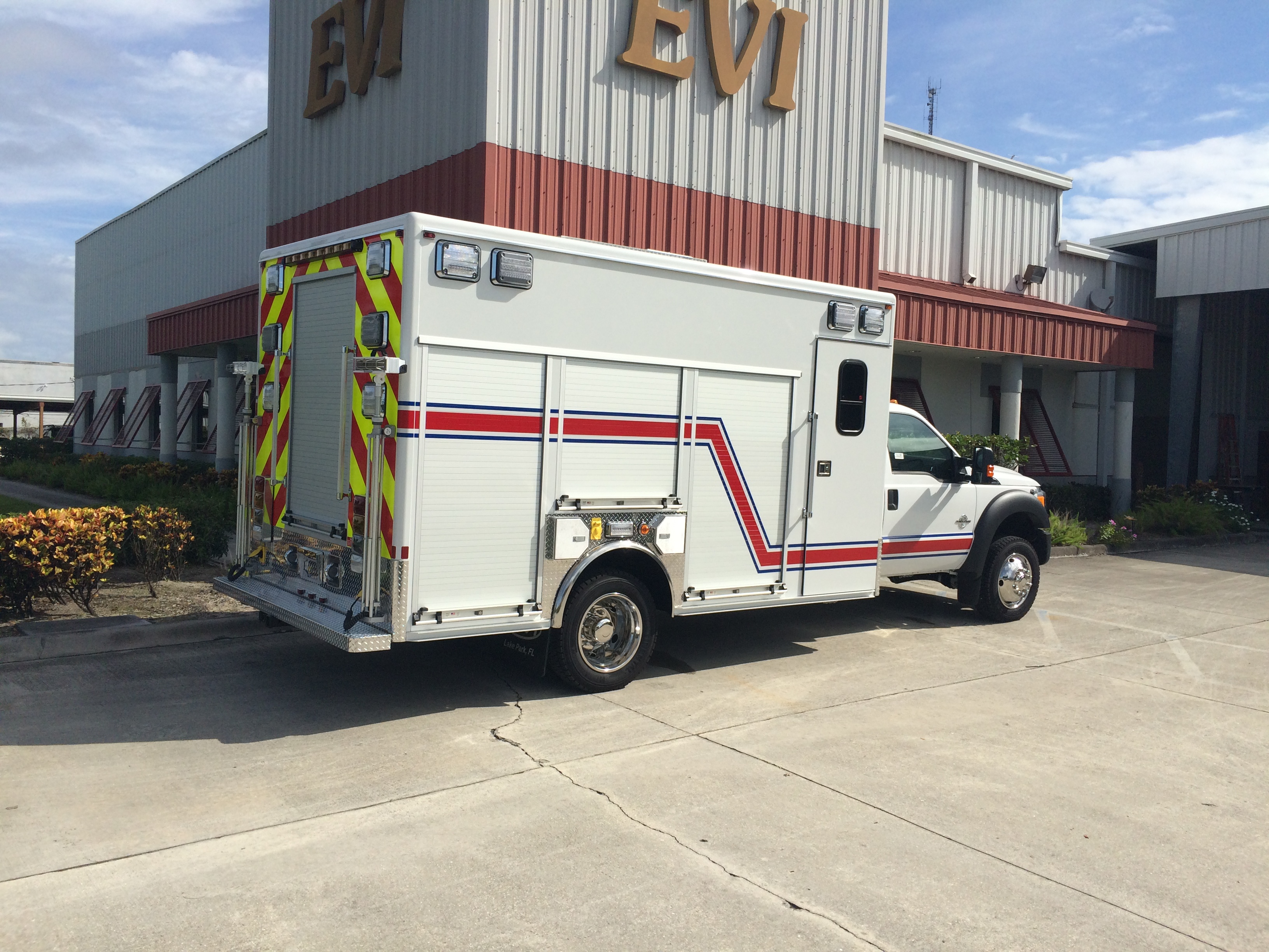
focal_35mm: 29
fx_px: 1063
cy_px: 476
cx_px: 634
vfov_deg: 48.2
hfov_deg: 61.7
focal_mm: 4.15
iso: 32
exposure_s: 1/3425
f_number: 2.2
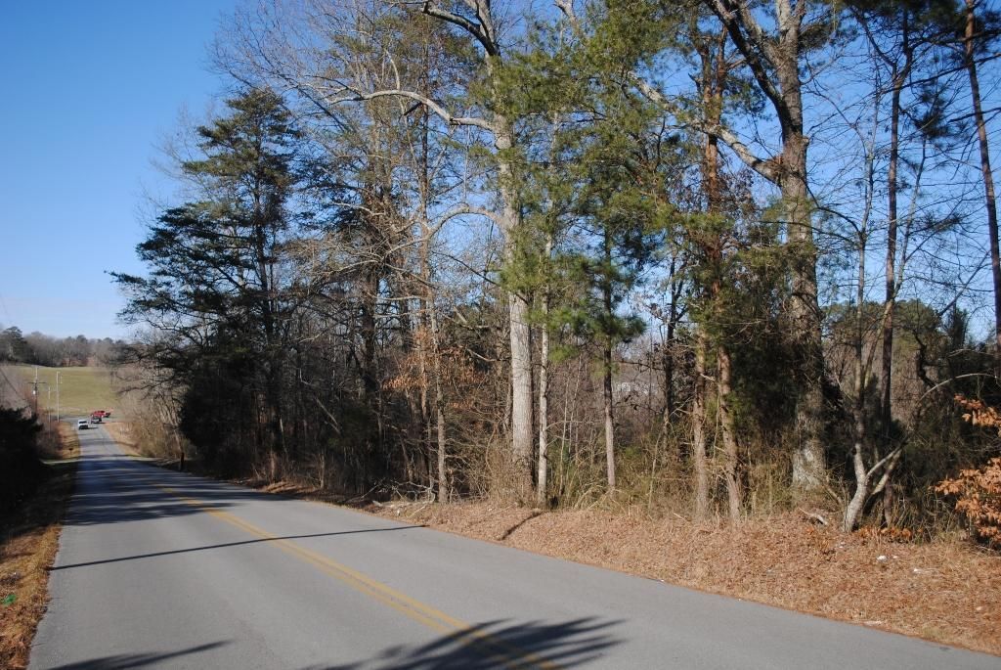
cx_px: 500
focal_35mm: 36
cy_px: 335
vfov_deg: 37.0
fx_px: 1002
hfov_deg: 53.1
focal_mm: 24
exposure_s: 1/1000
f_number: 4
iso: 160
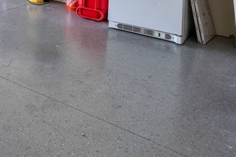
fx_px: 308
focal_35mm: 47
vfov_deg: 23.6
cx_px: -79
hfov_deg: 31.3
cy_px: -71
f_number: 9
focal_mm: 16
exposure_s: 1/20
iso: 200
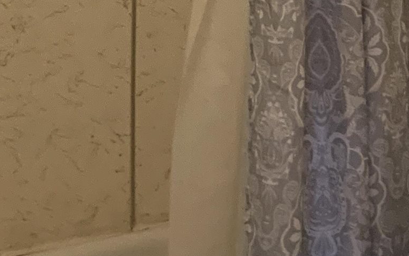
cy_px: -215
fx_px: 1371
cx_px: 338
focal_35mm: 123
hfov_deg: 16.8
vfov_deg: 10.0
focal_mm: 3
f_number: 1.8
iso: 200
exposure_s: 1/60
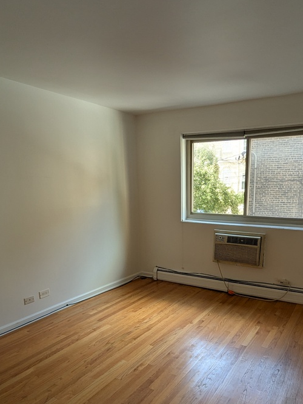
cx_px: 184
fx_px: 303
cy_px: 259
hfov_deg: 52.7
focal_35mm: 26
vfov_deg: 66.0
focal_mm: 2.35
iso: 81
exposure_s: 1/120
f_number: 2.2
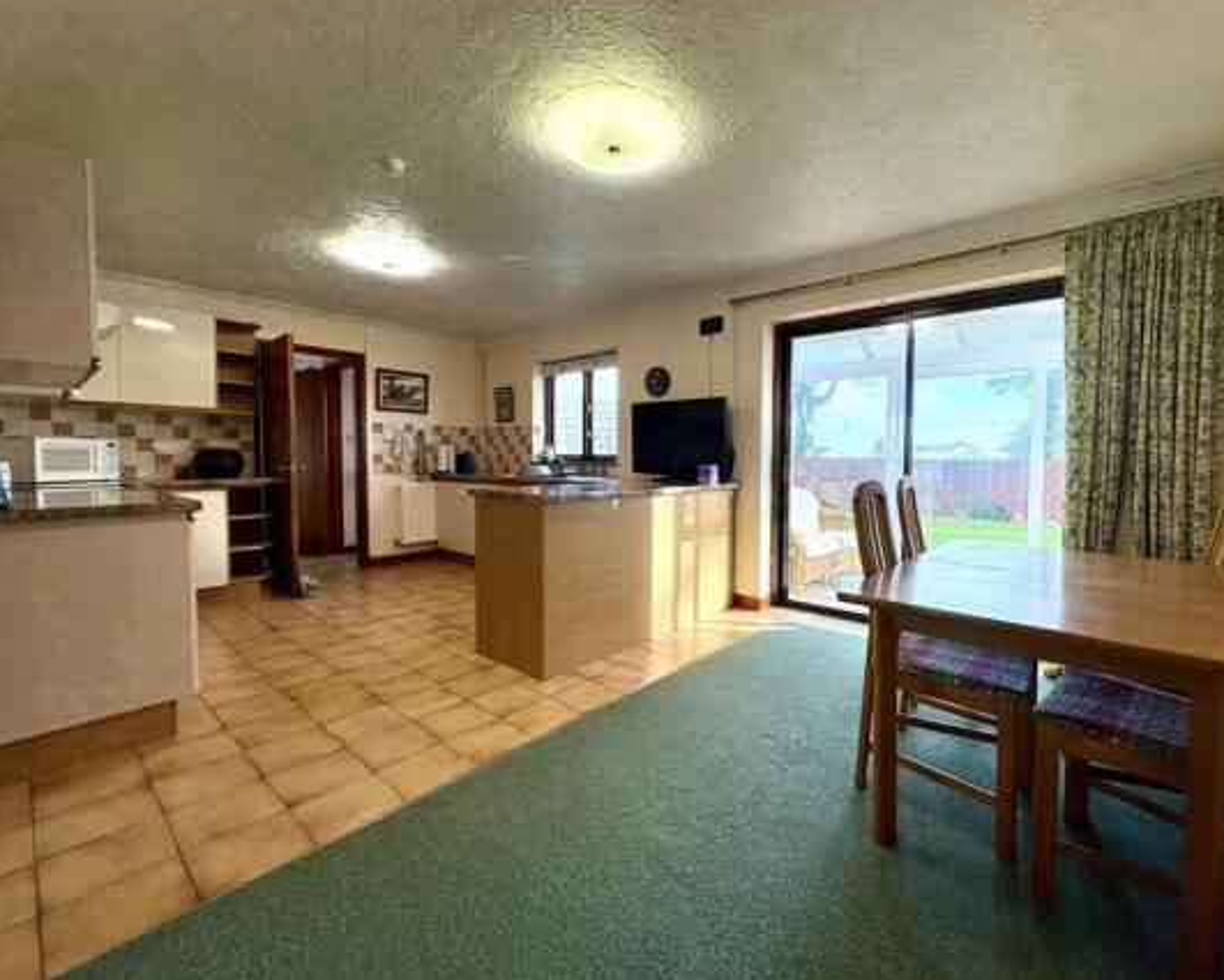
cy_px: 478
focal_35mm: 15
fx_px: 543
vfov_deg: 84.0
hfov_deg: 96.5
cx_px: 667
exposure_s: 1/100
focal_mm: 2.22
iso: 160
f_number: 2.2
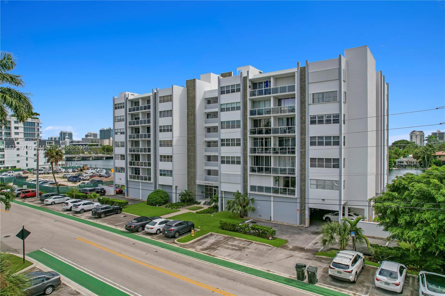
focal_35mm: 22
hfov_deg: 78.6
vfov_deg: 57.2
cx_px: 222
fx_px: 272
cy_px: 148
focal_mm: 8.38
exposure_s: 1/3000
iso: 100
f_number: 2.8
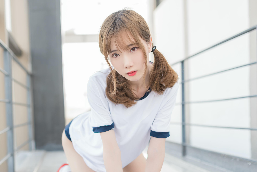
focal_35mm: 58
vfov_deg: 23.2
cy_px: 127
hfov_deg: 34.3
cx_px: 99
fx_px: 414
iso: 100
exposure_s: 1/200
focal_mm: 35
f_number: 2
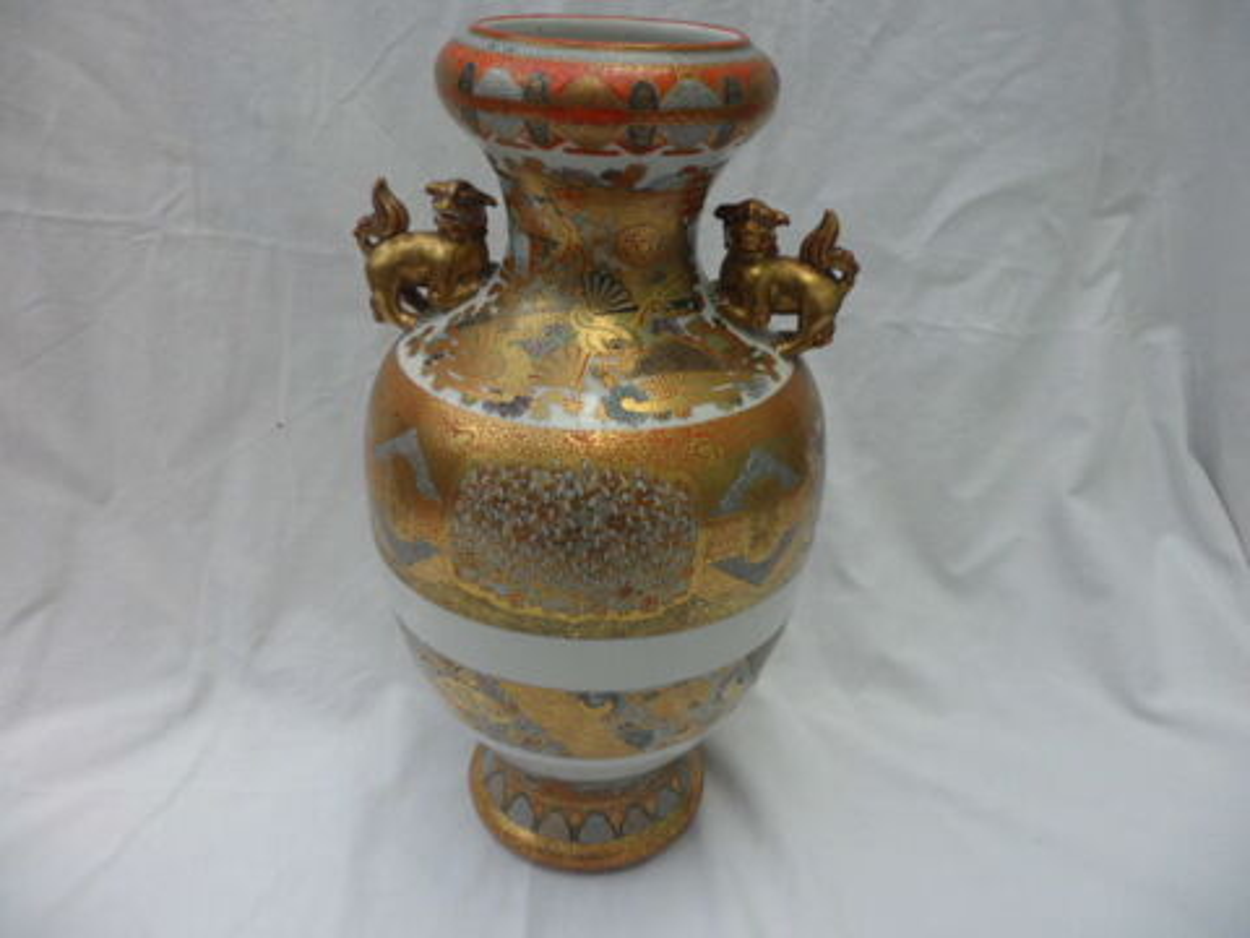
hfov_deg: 65.3
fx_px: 975
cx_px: 625
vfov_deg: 51.4
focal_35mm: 27
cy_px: 469
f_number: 3.5
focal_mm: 4.9
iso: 80
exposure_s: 1/180
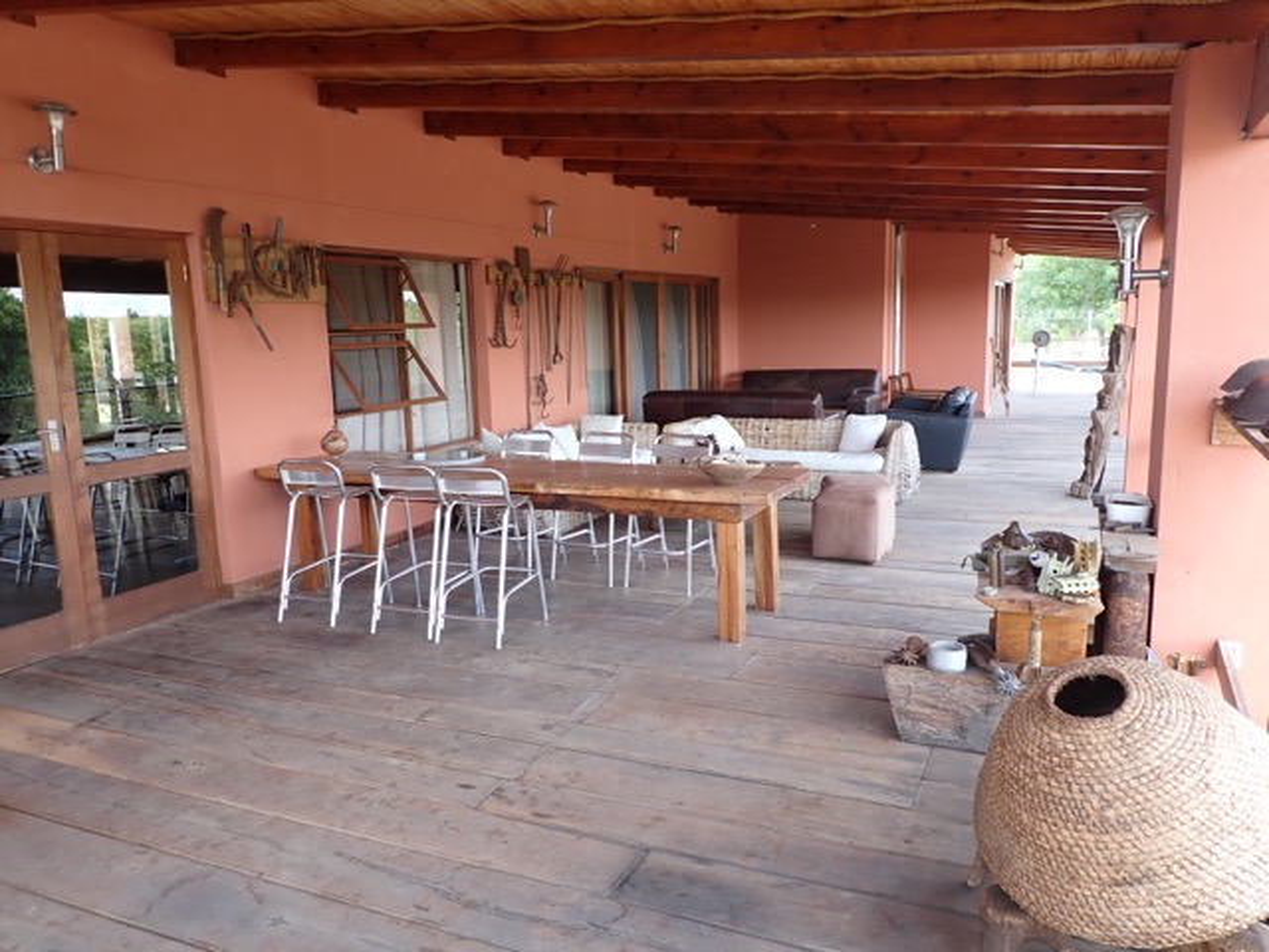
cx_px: 634
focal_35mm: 25
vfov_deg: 54.9
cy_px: 476
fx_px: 916
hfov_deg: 69.4
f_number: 2.8
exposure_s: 1/60
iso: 100
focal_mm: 4.5
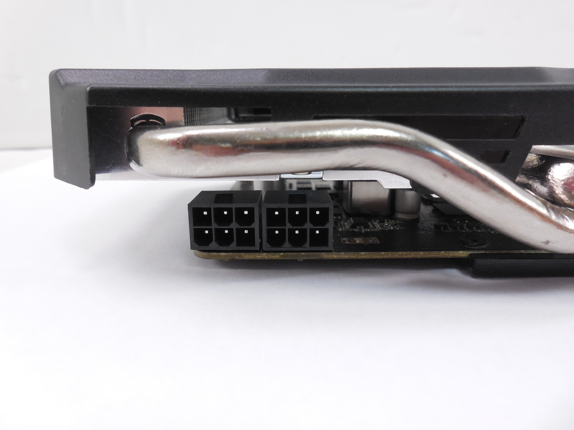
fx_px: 431
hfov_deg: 67.3
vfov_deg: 53.1
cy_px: 215
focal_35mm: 26
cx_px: 287
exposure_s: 1/30
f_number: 3.5
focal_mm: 4.6
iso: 320
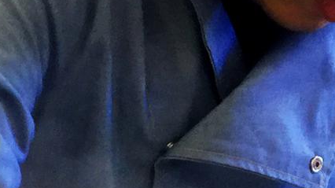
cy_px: 557
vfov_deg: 7.1
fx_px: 1349
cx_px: -60
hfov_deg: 13.8
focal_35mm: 152
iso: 40
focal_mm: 4.15
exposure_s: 1/17
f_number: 2.2
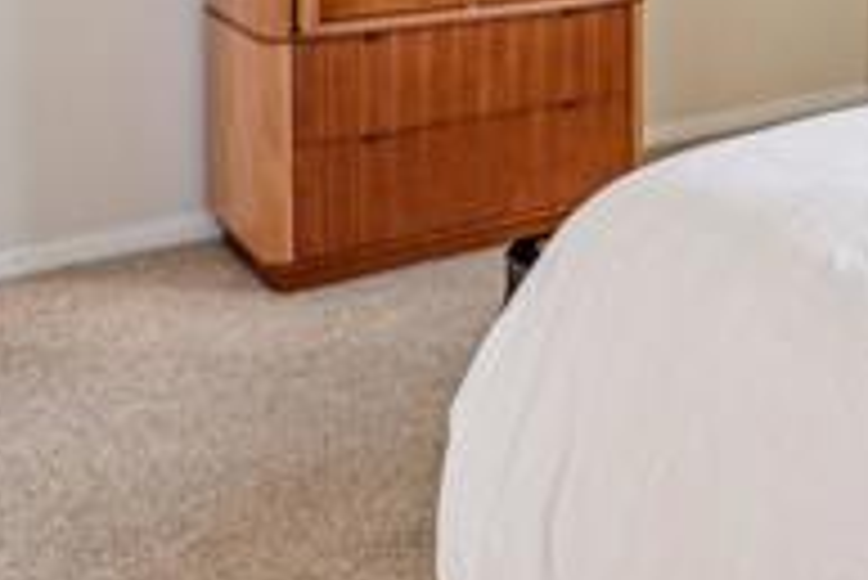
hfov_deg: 33.7
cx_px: 899
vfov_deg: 22.4
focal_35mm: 53
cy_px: -209
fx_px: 1279
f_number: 8
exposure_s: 1/13
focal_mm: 16
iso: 400
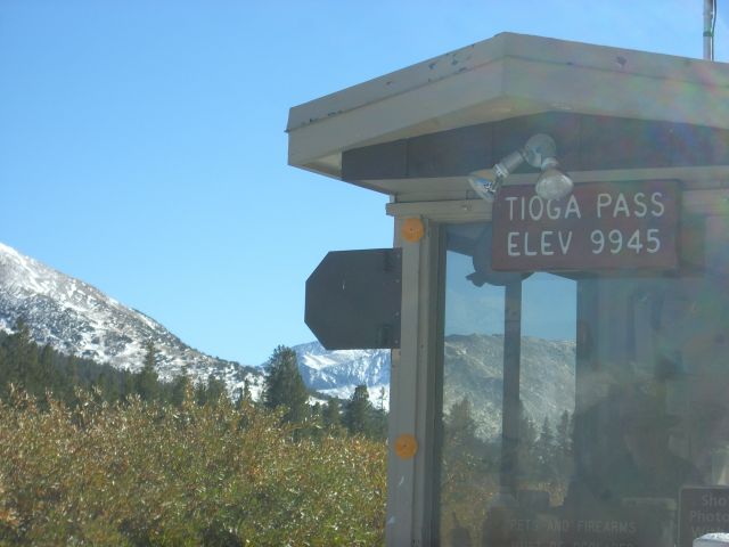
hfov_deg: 17.3
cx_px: 364
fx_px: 2401
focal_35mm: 114
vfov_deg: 13.0
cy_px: 274
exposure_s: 1/250
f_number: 5.2
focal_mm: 18.6
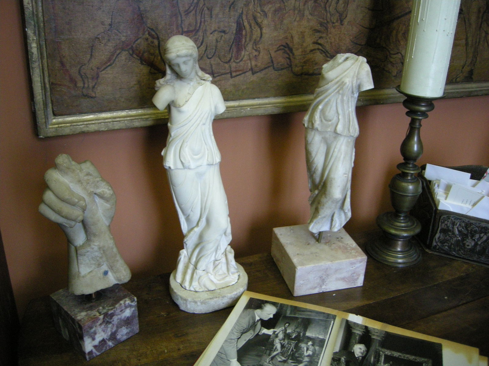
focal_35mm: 36
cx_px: 244
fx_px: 509
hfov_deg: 51.4
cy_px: 183
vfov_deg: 39.7
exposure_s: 1/20.5
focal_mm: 7.5
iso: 400
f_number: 2.7
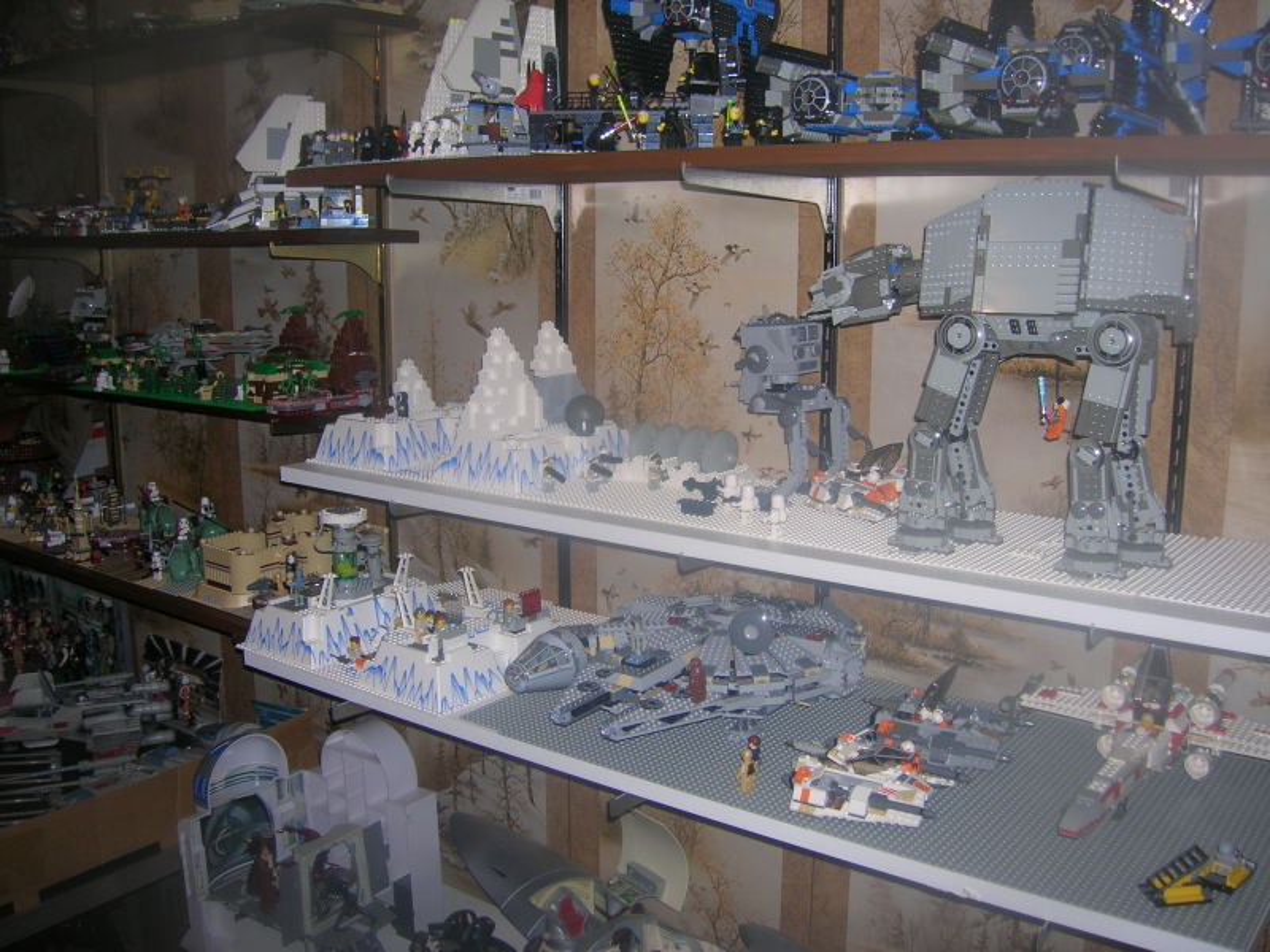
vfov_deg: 41.8
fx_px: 1247
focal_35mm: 34
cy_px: 476
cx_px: 635
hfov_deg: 54.0
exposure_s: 1/60.1
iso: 50
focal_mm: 5.7
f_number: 2.9
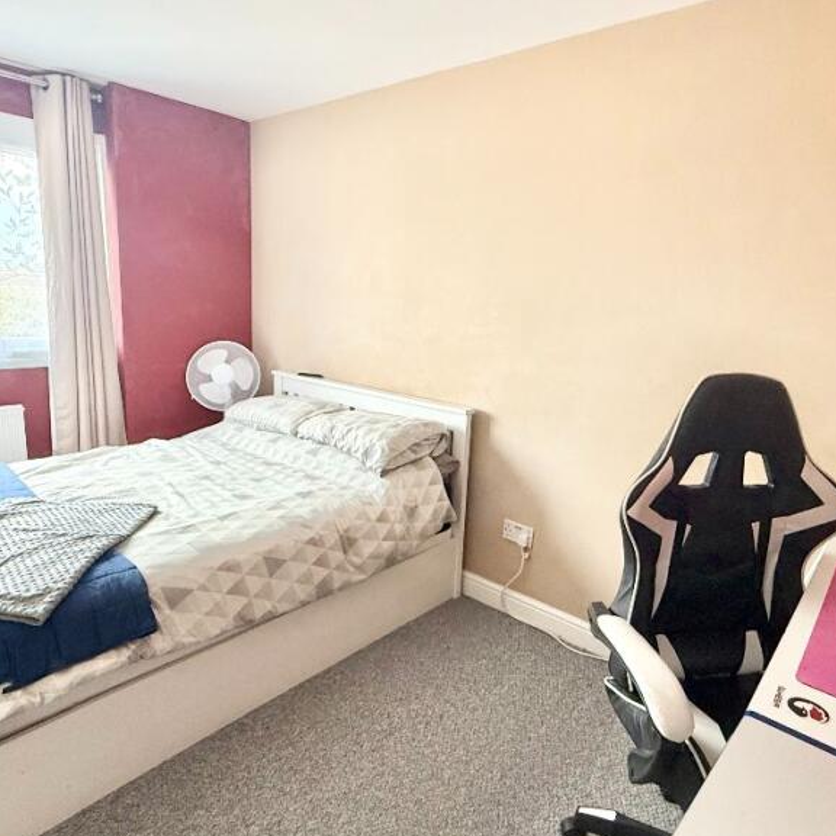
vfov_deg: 69.6
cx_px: 440
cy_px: 415
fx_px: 601
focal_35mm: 22
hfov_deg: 69.6
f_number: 2.2
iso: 320
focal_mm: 2.22
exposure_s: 1/63
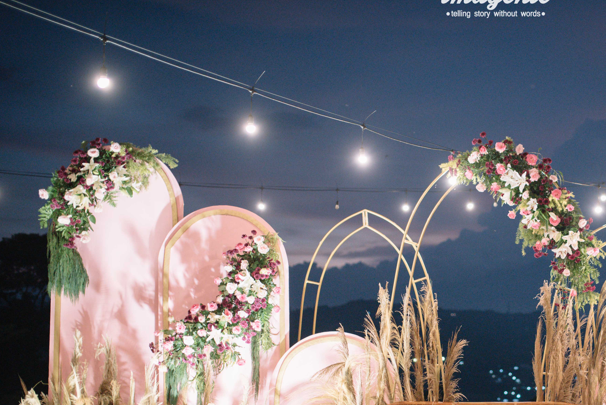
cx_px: 495
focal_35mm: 59
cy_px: 312
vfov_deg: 22.8
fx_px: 993
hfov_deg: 32.9
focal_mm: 35
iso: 1250
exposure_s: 1/125
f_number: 1.4
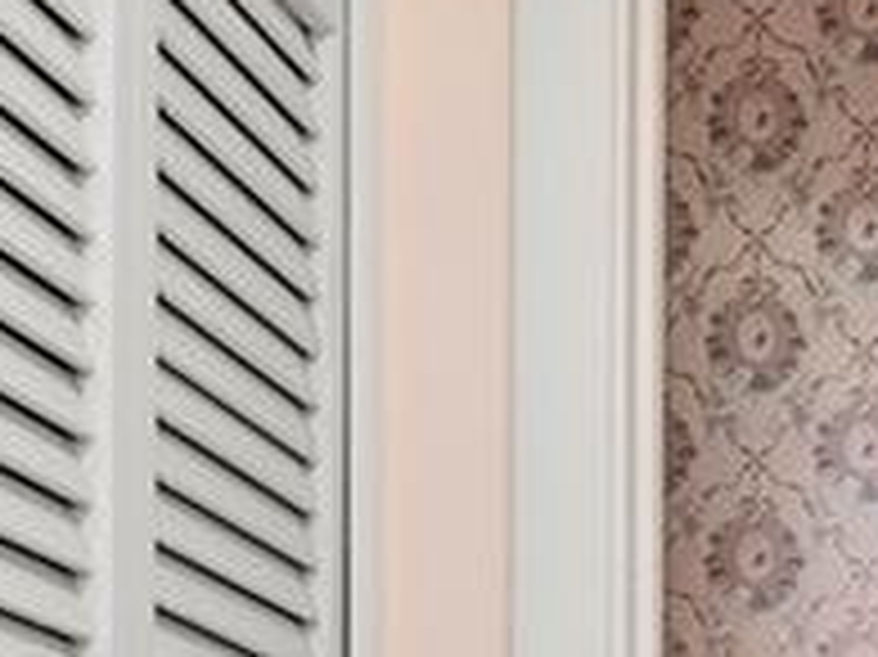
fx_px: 3802
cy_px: 1192
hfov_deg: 12.5
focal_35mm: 150
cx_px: 1301
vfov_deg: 9.4
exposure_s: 1/3
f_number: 9
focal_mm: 19
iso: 640
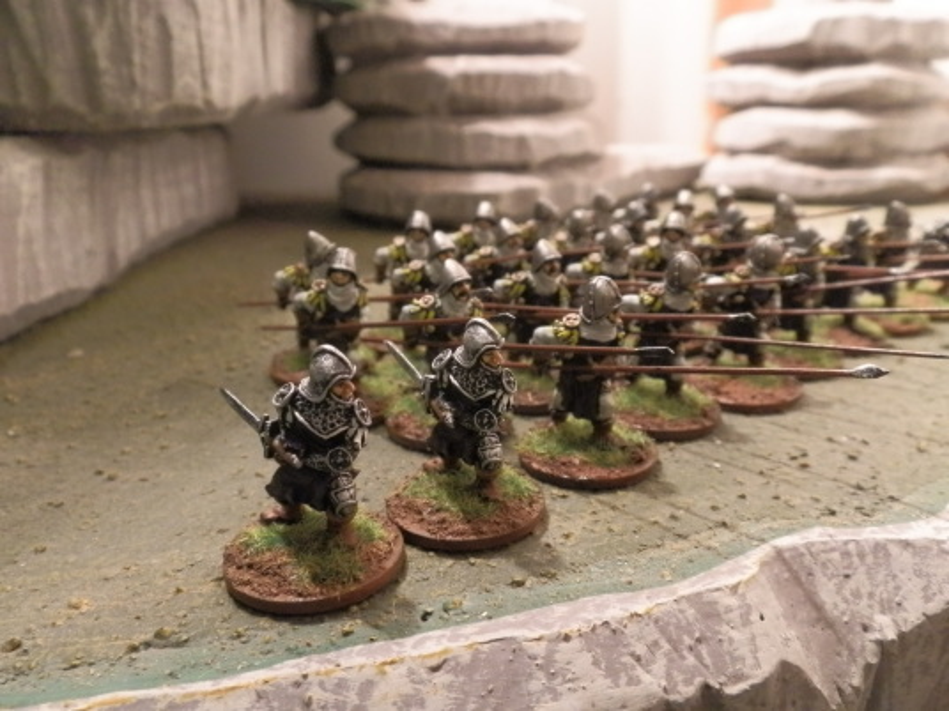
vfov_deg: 49.7
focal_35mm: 28
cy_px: 356
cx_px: 474
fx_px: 768
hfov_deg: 63.4
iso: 400
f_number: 3.1
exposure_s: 1/50
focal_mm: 5
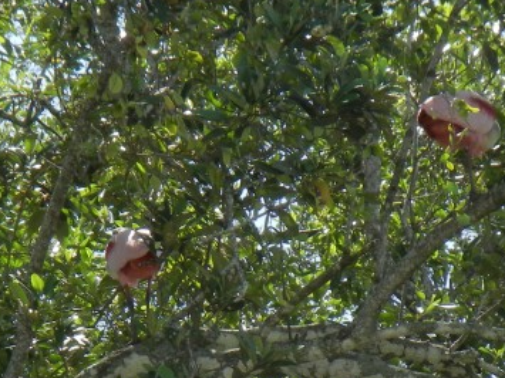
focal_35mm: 866
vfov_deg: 1.7
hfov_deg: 2.3
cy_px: 395
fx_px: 12629
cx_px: 273
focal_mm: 54
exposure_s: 1/216
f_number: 5.6
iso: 160
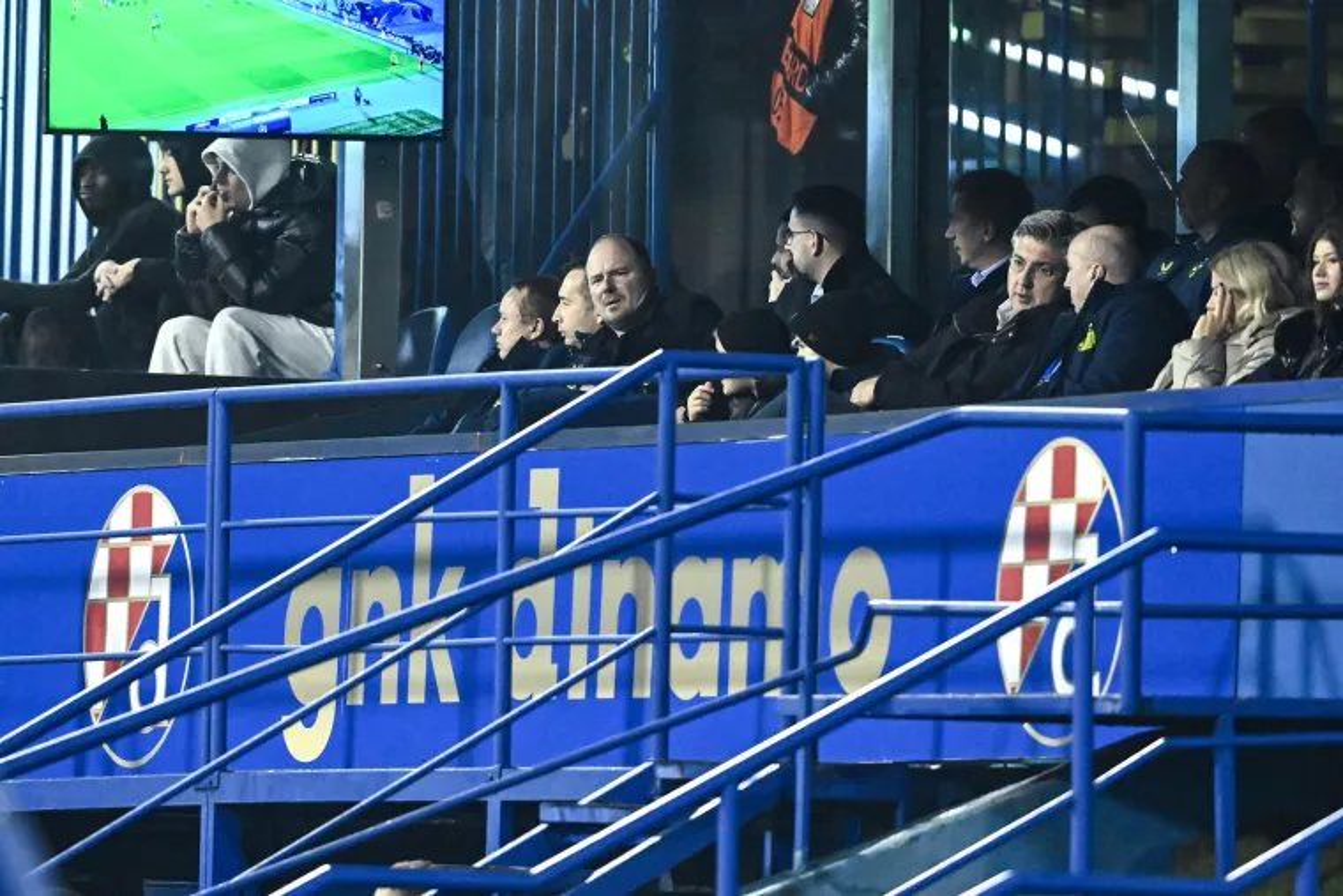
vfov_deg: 3.4
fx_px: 14924
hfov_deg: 5.2
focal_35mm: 400
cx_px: 672
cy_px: 448
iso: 8000
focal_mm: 400
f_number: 4
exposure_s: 1/800
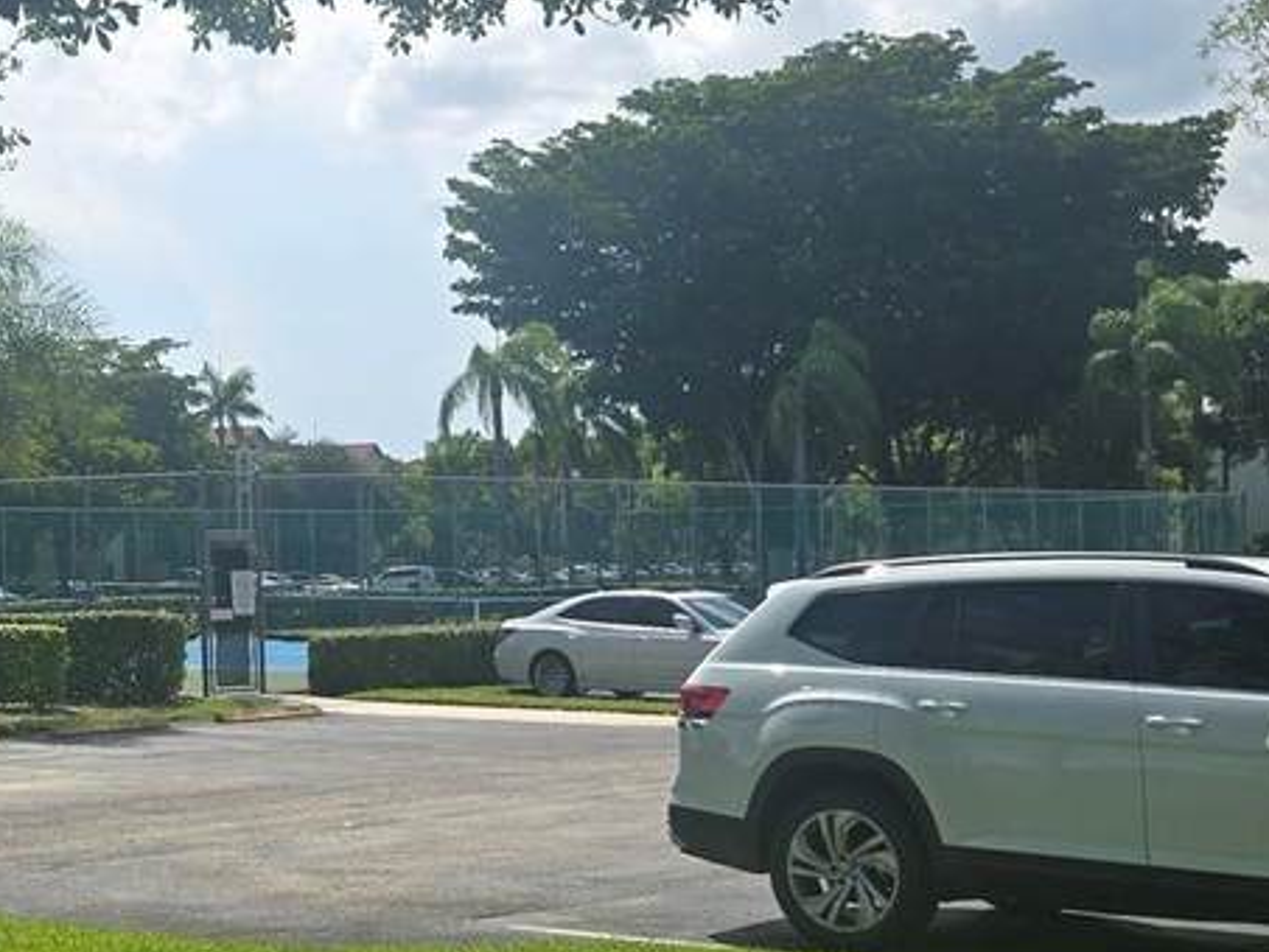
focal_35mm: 65
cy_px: 529
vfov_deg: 22.6
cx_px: 120
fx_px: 2383
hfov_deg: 28.6
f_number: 1.8
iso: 25
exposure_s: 1/1920
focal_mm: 5.4
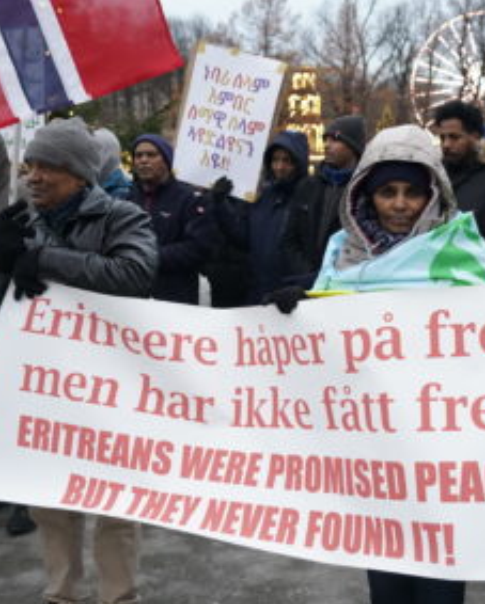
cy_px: 286
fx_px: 842
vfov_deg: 39.5
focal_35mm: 47
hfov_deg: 31.7
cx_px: 347
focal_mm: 22
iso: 1600
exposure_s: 1/125
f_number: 2.8
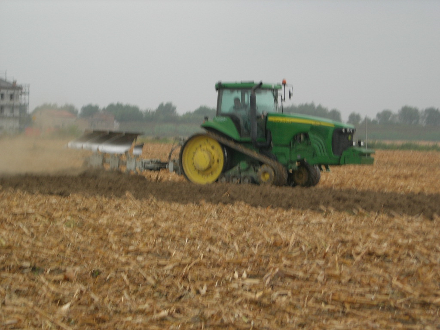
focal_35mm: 113
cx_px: 220
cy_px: 165
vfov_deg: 13.1
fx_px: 1436
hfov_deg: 17.4
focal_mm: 23.4
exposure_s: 1/56.2
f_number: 4.9
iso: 64
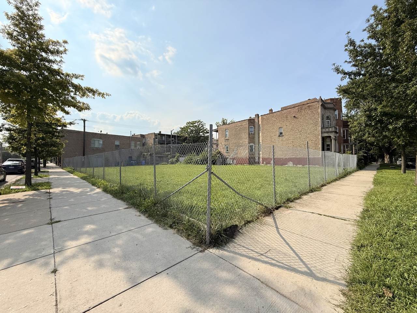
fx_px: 169
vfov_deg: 85.7
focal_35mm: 14
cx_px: 208
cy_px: 156
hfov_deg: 102.1
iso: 50
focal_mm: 2.22
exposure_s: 1/2841
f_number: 2.2
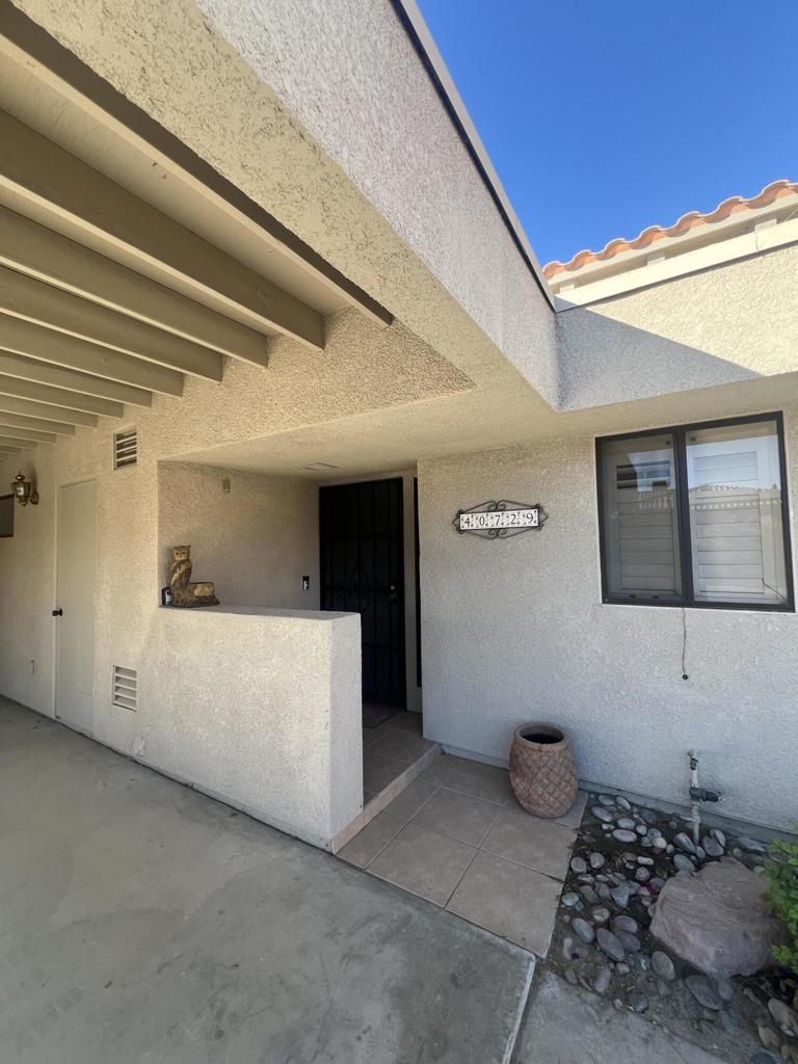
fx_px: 400
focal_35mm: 13
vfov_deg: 106.2
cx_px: 399
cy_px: 532
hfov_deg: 89.9
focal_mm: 1.57
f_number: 1.8
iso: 32
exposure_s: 1/170
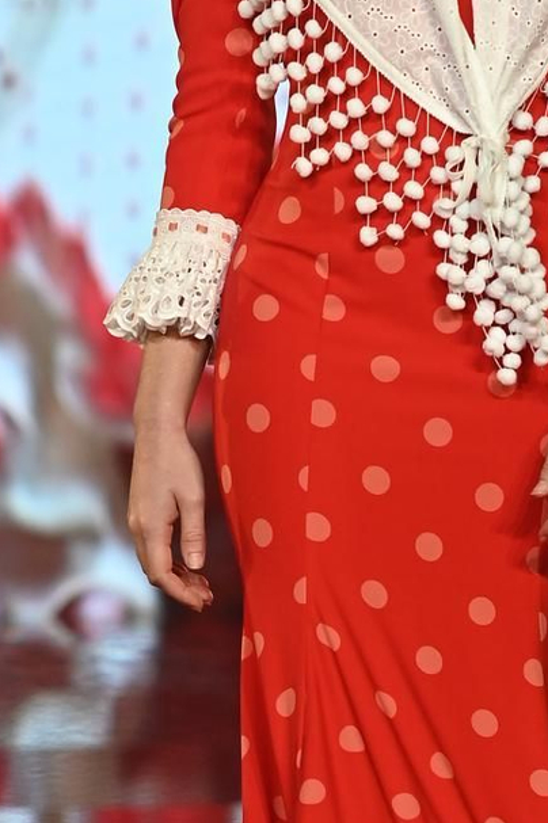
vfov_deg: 4.6
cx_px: 92
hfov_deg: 3.1
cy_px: 398
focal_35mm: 444
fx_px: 10149
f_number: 4
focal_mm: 112
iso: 1000
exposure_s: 1/400
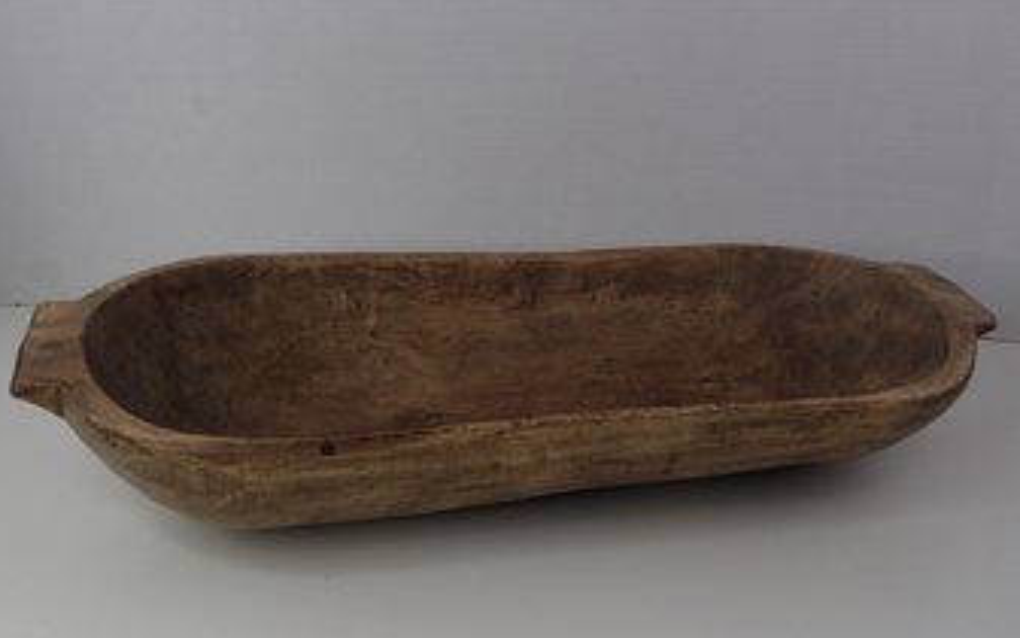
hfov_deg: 49.3
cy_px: 330
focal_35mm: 40
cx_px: 505
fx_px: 1112
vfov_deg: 32.0
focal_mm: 6.64
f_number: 4.7
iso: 160
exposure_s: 1/160
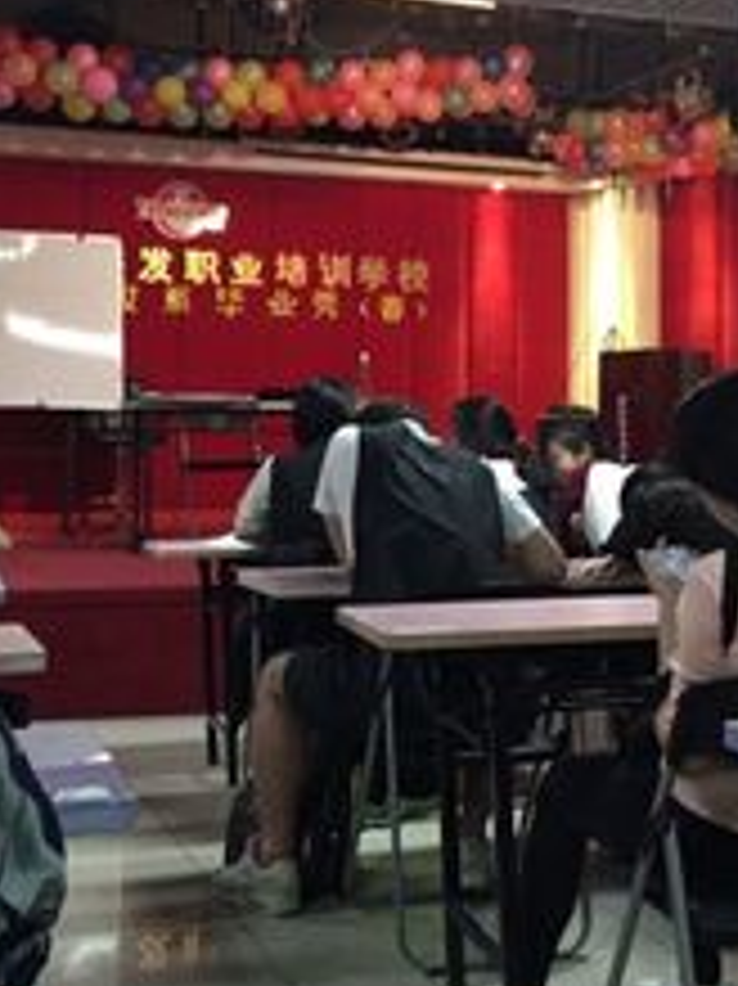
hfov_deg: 27.4
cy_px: 441
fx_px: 1508
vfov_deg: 36.2
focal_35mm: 53
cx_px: 454
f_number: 2.2
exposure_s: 1/24
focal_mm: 4.15
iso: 250
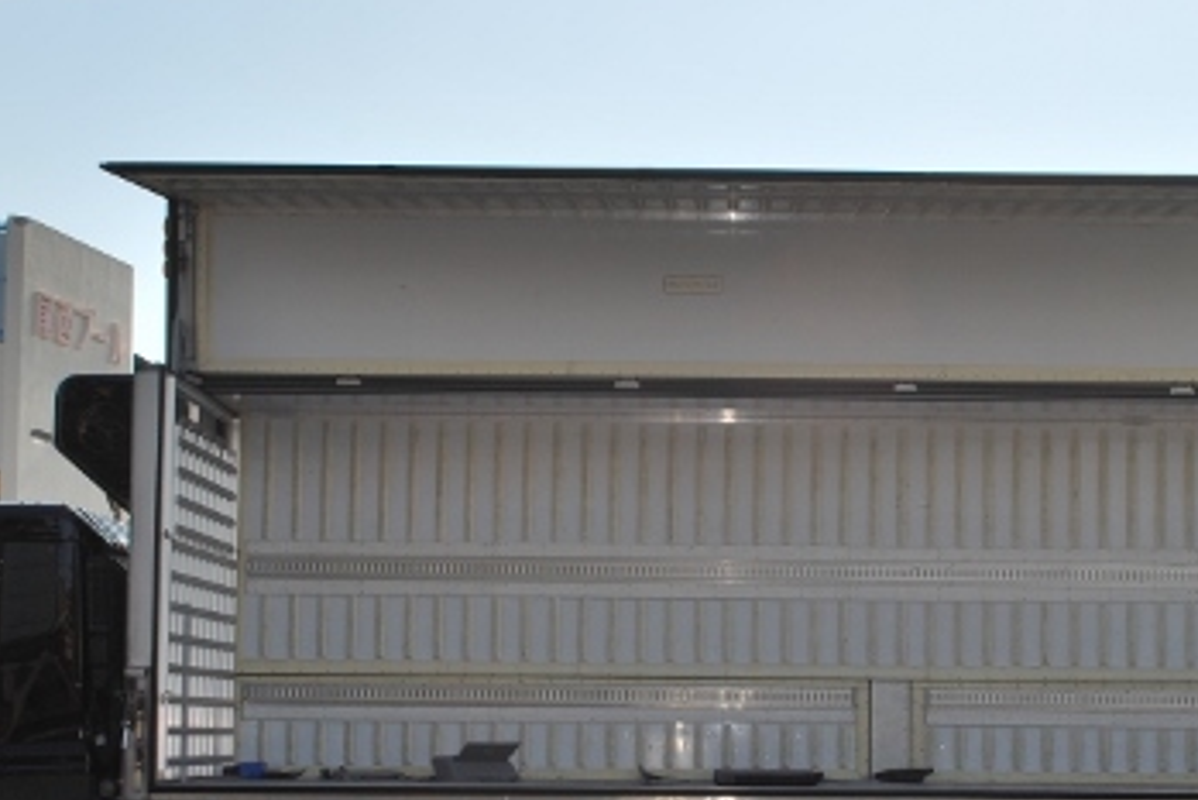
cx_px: 759
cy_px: 525
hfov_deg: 26.2
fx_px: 2563
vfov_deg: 17.7
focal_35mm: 77
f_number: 10
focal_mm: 28
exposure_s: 1/200
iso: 100
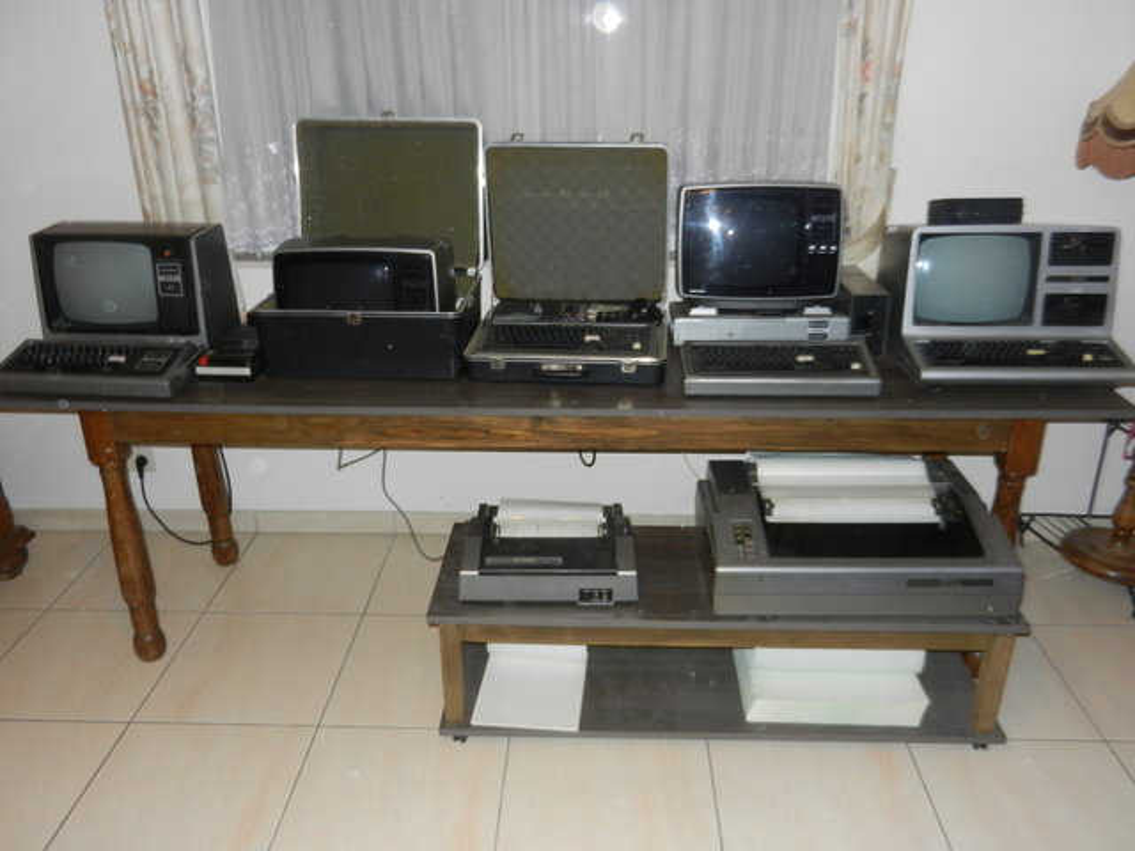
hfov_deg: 61.7
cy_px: 426
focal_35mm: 29
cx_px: 568
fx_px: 951
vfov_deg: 48.2
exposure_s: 1/30
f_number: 3.6
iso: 250
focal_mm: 5.1
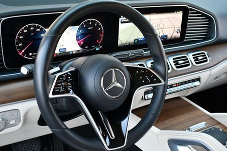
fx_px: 322
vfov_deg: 26.5
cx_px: 112
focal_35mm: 51
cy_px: 82
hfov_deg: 38.9
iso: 800
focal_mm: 18
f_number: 3.5
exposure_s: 1/250
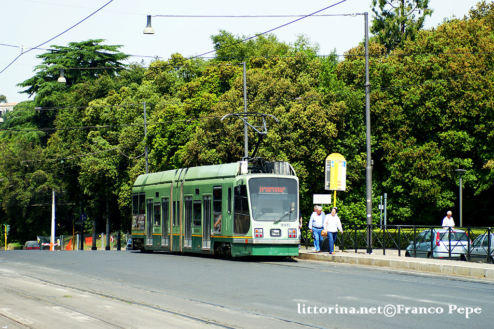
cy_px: 164
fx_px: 1749
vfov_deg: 10.7
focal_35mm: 128
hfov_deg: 16.1
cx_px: 247
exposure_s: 1/500
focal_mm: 85
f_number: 5.6
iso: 200
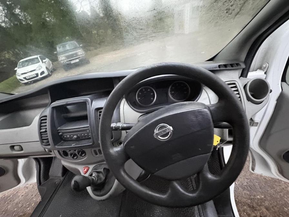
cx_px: 144
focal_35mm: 14
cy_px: 108
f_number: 2.2
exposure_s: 1/30
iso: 1250
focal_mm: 2.22
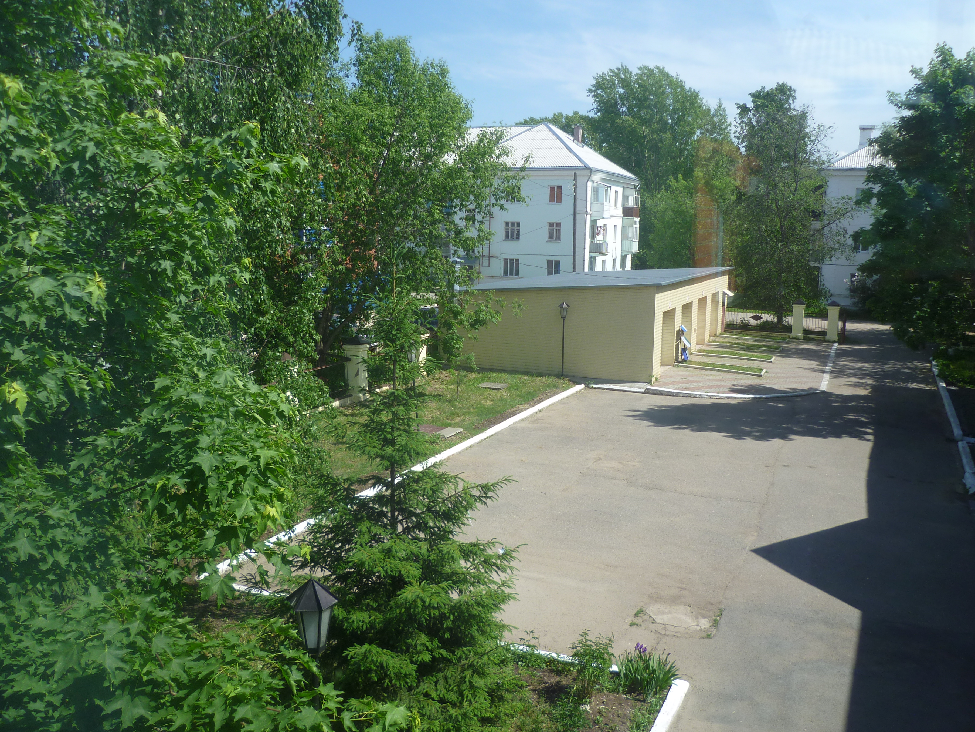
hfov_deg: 58.3
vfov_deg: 45.4
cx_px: 522
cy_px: 341
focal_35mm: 31
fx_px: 873
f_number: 2.8
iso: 80
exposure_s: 1/800
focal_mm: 5
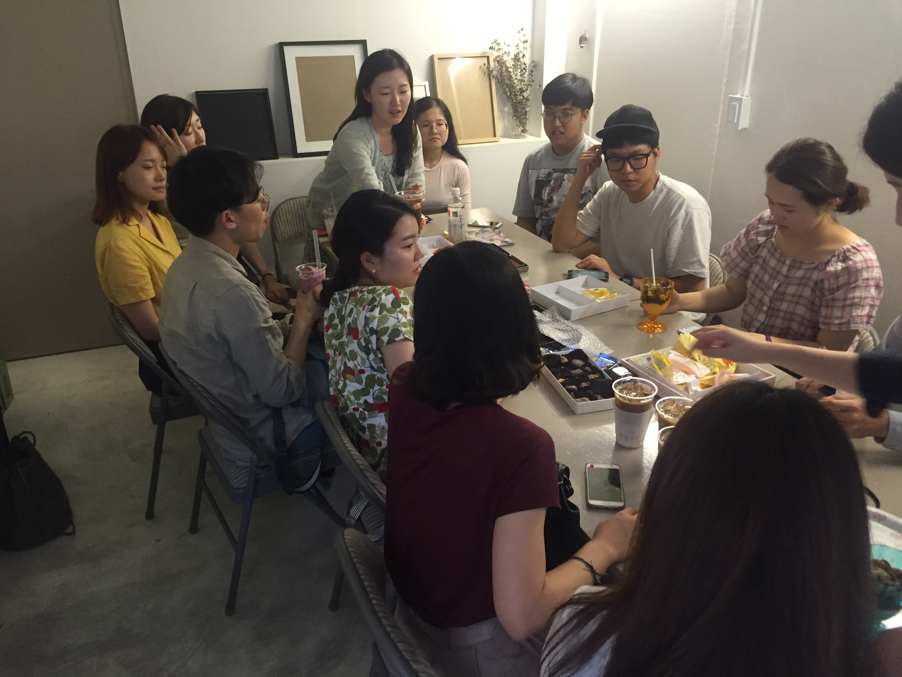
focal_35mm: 29
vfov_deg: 48.2
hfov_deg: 61.7
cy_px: 338
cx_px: 451
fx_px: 756
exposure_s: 1/30
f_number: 2.2
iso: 200
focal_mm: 4.15
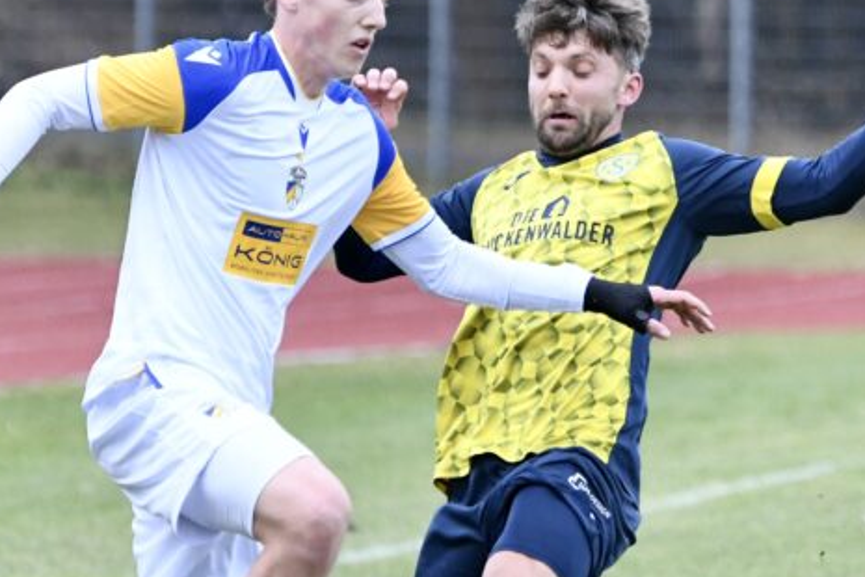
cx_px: 638
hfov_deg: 3.3
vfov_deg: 2.2
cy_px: 427
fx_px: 14800
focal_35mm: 616
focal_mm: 280
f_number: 5.6
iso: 3200
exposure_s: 1/1600
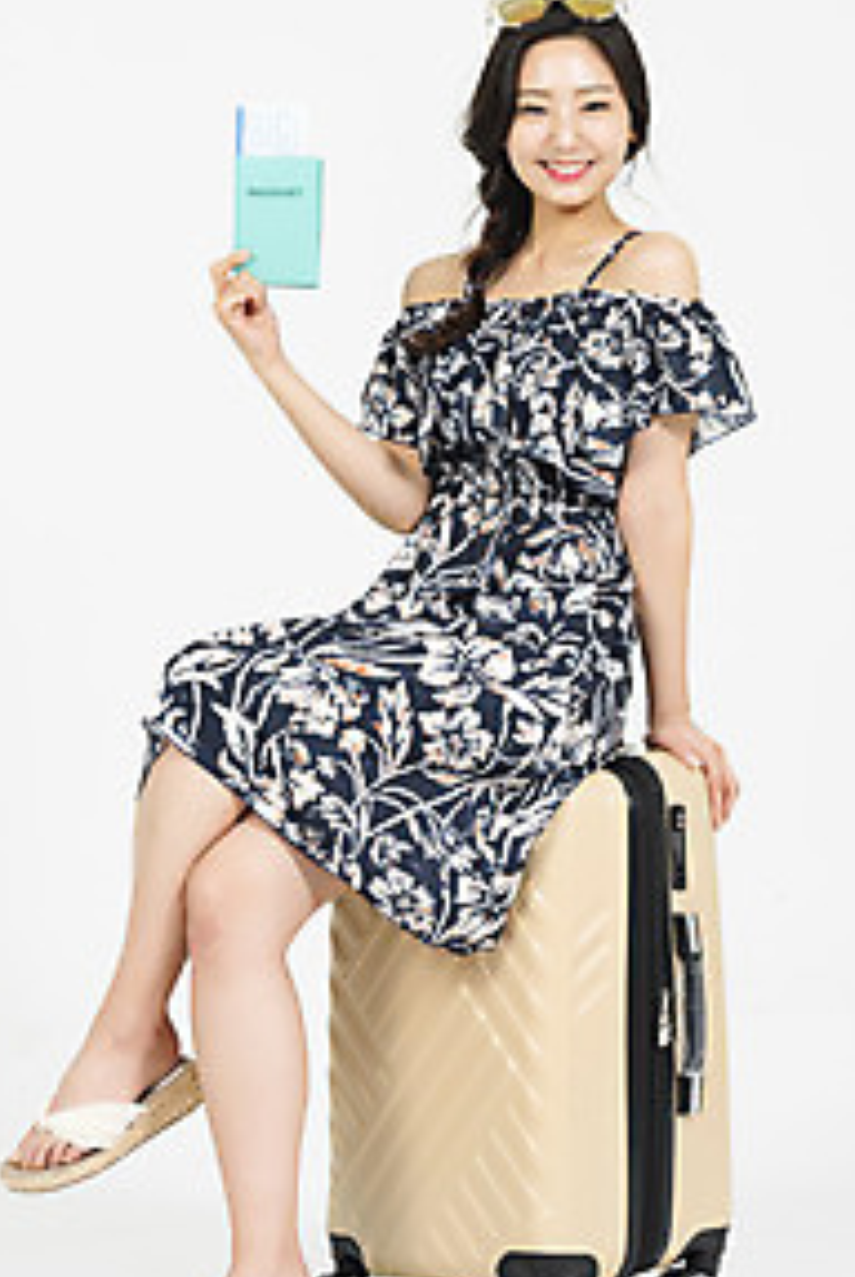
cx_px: 390
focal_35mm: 142
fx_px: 5046
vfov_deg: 14.4
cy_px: 587
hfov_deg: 9.7
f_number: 14
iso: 100
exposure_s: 1/125
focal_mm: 102
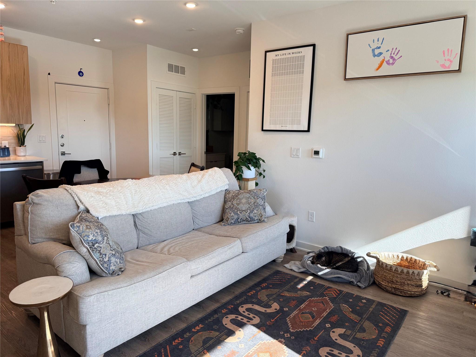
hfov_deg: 71.6
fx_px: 330
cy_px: 178
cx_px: 238
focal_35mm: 24
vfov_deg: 56.8
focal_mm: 6.76
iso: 100
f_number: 1.78
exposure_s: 1/370
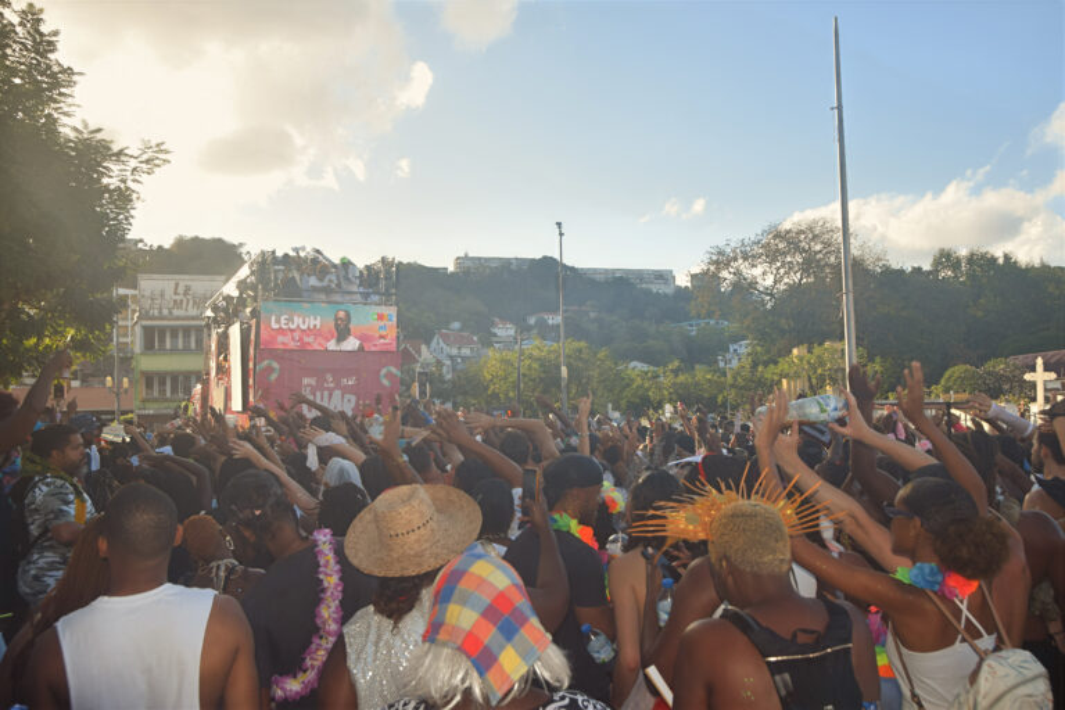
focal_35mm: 36
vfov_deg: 36.9
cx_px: 532
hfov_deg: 53.1
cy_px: 355
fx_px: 1065
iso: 100
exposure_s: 1/200
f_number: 7.1
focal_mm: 24
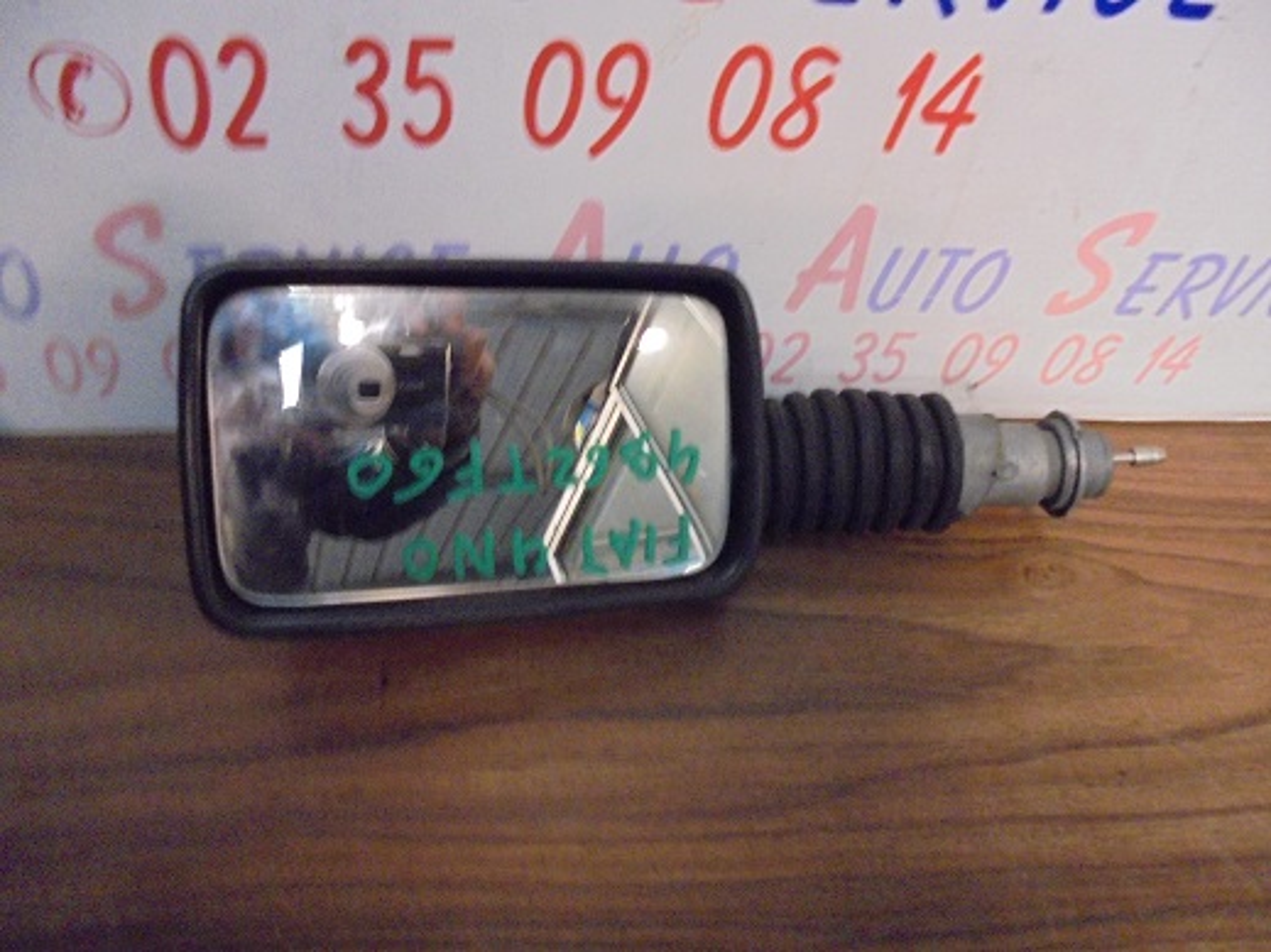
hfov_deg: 67.3
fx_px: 954
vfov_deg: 53.0
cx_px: 636
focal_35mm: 26
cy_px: 476
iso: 800
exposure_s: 1/13
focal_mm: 4.6
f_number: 3.5
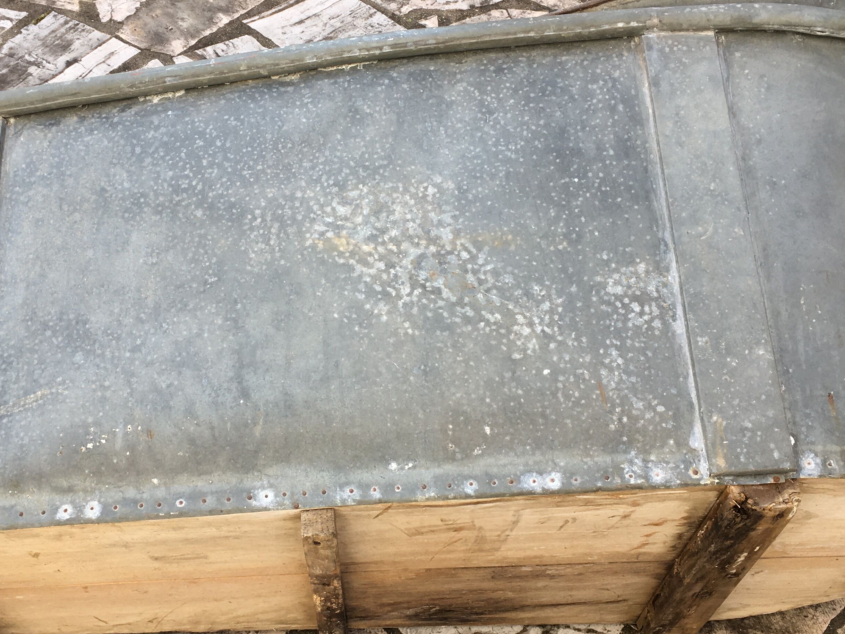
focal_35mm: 48
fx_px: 1172
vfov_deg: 30.3
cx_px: 364
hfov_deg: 39.6
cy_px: 324
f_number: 2.2
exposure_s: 1/126
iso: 25
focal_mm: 4.15
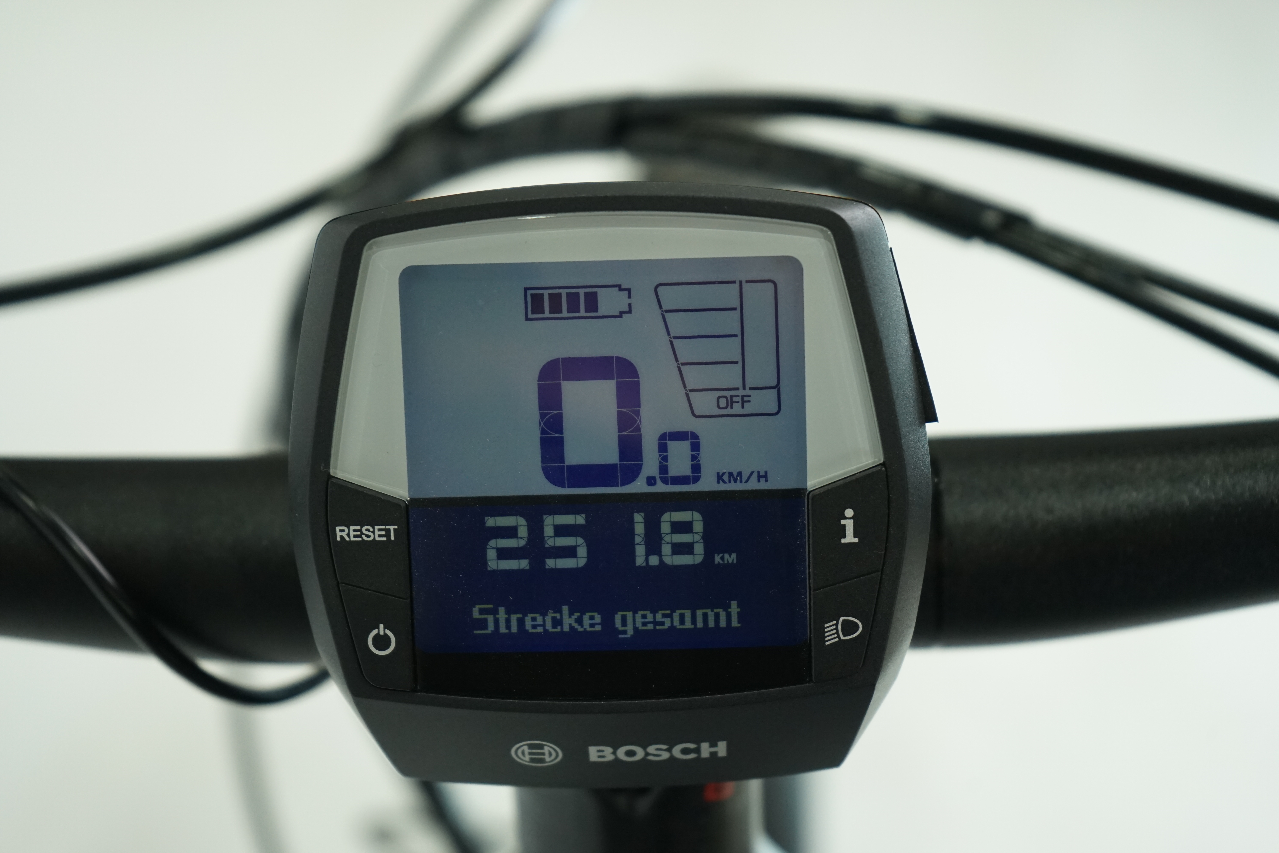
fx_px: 2487
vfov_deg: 19.5
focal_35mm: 70
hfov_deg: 28.8
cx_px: 640
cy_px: 426
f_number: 5.6
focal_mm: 70
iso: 1600
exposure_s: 1/200
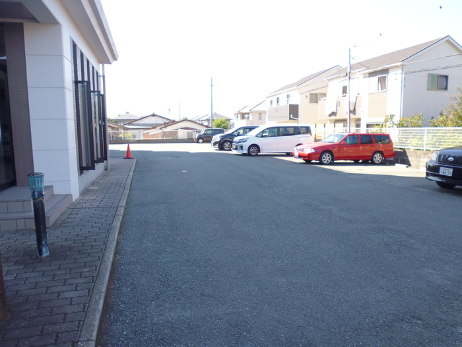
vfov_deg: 56.8
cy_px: 174
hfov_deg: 71.6
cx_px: 231
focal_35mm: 24
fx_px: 320
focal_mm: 4.3
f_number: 2.8
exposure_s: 1/250
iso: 160
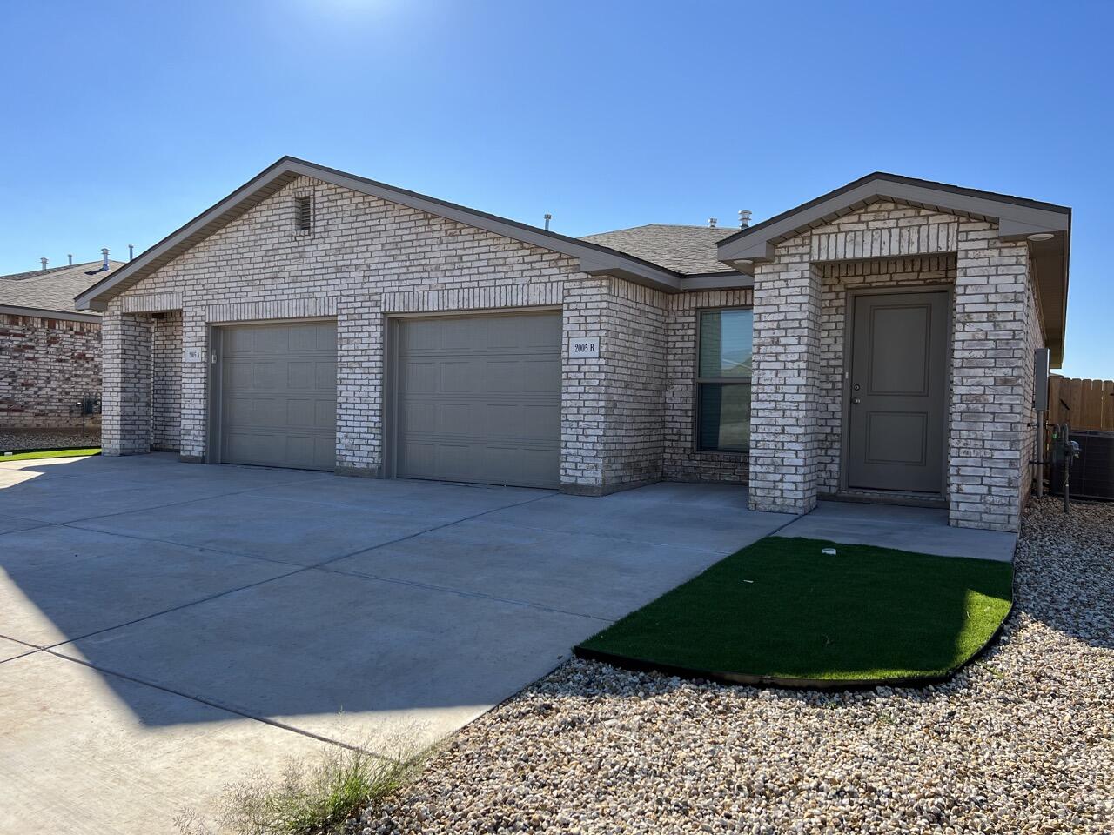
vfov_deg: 53.1
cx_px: 557
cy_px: 418
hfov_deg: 67.3
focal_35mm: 26
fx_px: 837
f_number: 1.5
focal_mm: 5.7
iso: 50
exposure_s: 1/3571
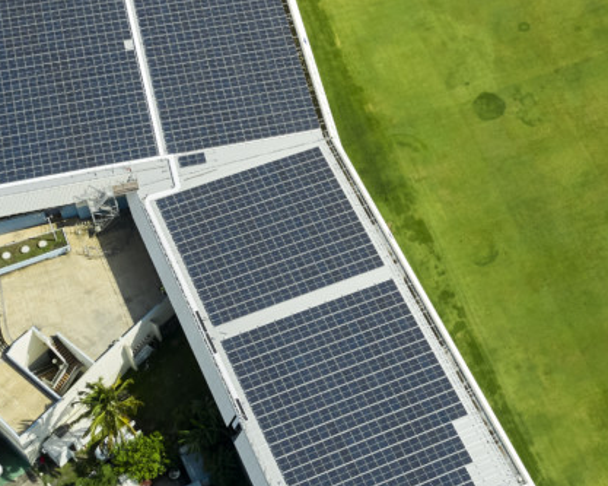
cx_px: 461
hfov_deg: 21.8
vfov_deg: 17.5
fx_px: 1564
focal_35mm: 87
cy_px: 97
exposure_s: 1/200
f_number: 5.6
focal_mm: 10.26
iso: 100
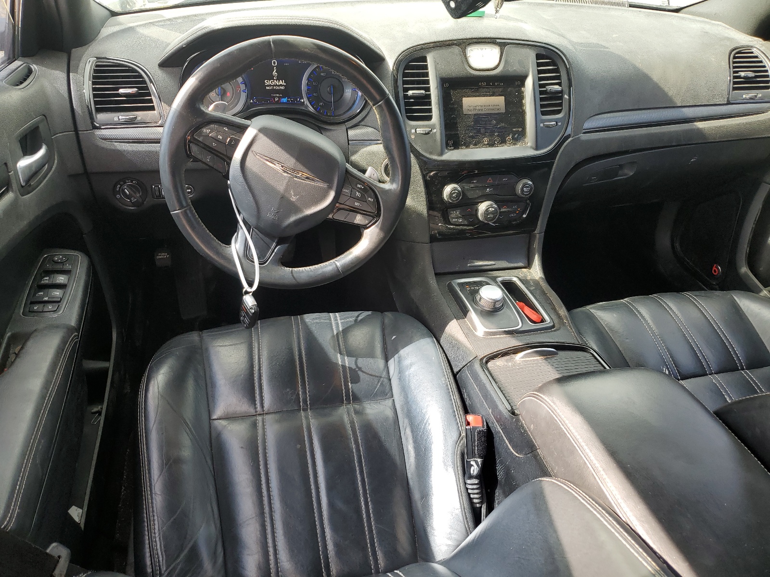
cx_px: 385
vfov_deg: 53.1
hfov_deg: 67.3
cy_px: 288
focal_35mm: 26
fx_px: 578
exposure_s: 1/250
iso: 50
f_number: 1.5
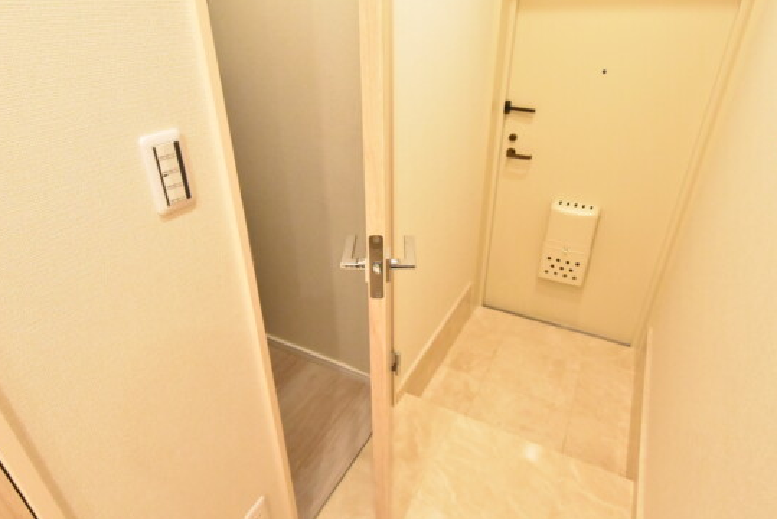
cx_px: 376
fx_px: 423
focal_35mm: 20
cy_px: 259
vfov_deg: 63.0
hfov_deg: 85.1
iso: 6400
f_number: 5.6
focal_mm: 11
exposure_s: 1/125
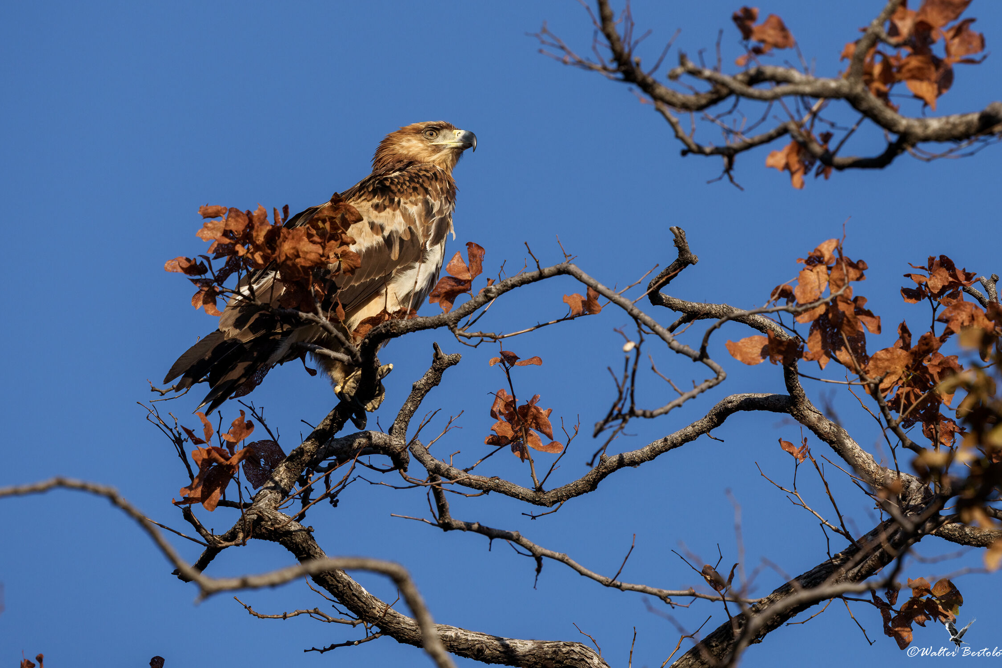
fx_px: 11854
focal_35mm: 426
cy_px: 316
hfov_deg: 4.8
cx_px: 502
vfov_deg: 3.2
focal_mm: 400
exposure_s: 1/3200
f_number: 4.5
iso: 250
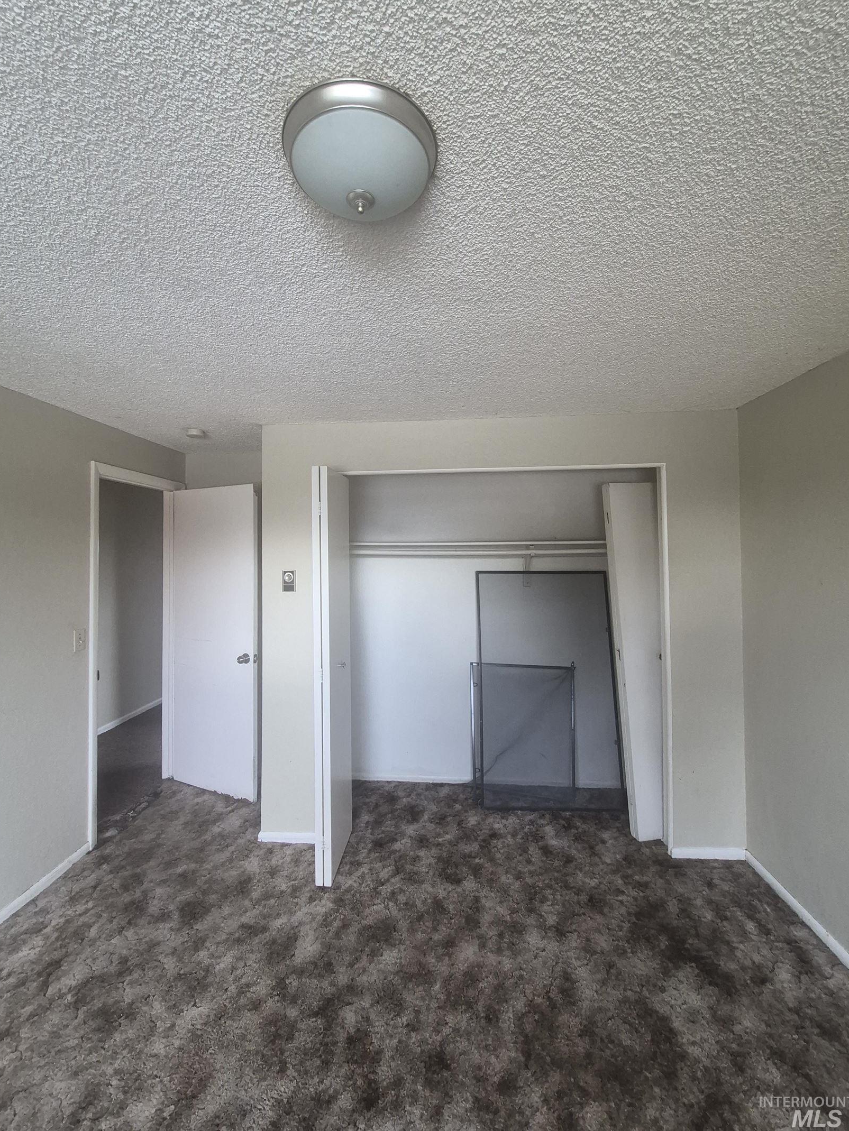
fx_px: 458
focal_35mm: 14
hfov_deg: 85.7
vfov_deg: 102.0
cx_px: 424
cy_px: 548
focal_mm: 1.74
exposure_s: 1/60
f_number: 2.2
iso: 320
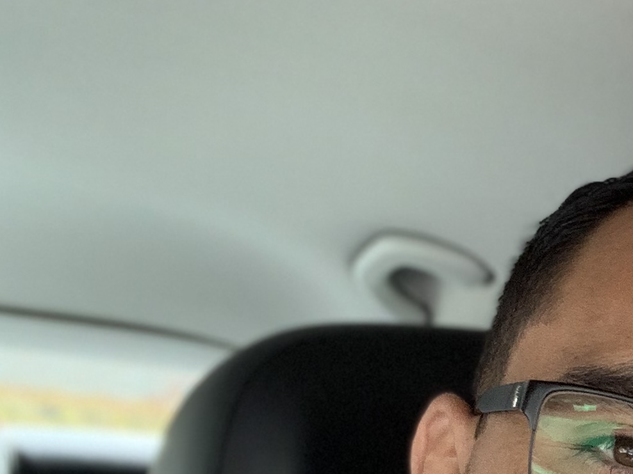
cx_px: 705
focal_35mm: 100
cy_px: 510
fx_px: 1829
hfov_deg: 18.8
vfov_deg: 14.5
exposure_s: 1/121
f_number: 2.2
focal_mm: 2.87
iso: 64
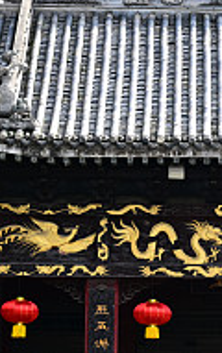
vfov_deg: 9.8
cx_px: 250
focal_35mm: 213
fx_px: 2054
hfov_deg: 6.2
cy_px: 237
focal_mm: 50
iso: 200
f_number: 7.1
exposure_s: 1/200
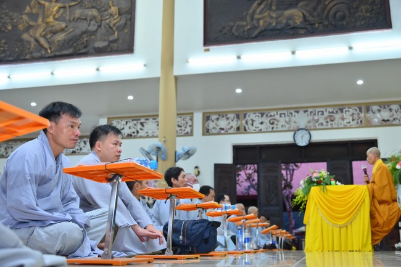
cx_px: 200
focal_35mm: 44
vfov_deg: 30.5
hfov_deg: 44.5
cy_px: 134
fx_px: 490
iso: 1250
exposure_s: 1/100
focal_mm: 44
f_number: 4.5
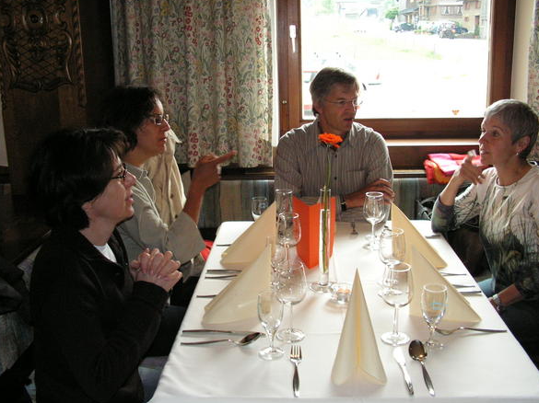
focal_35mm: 39
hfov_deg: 47.9
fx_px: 607
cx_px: 268
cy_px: 201
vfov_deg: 36.8
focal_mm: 6.4
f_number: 3.2
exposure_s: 1/40
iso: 160
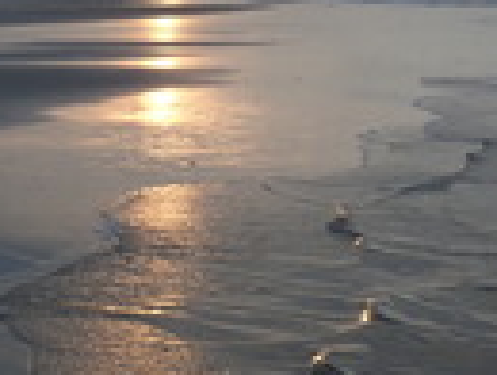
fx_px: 1769
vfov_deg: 11.9
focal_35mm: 123
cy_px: -23
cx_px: 88
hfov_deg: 15.9
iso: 100
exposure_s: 1/125
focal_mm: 7.34
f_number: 2.8
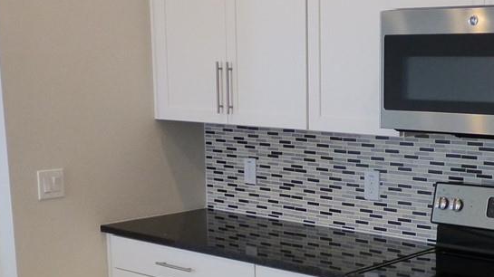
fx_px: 838
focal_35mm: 64
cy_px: 245
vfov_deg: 18.5
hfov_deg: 32.5
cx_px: 342
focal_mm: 3.58
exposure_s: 1/100
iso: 400
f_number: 2.8
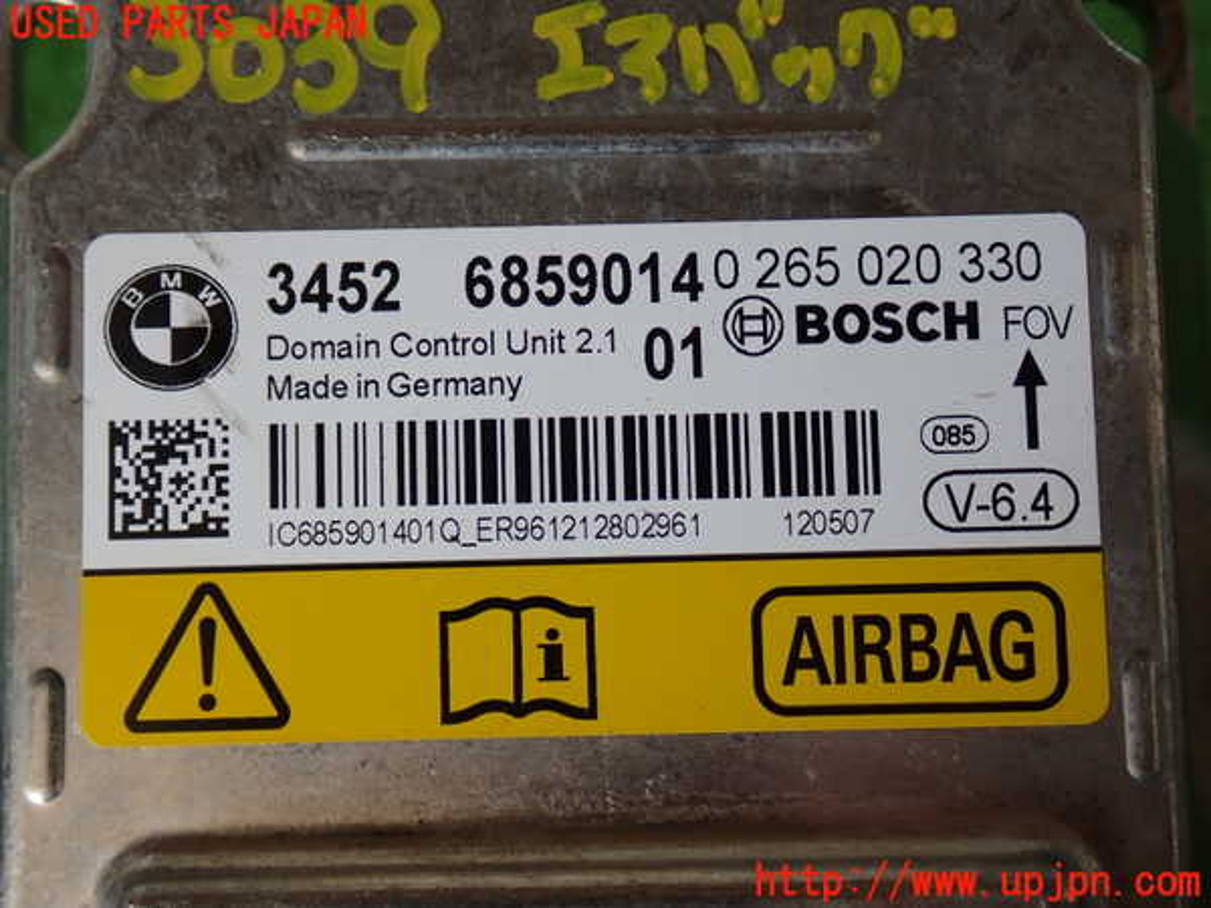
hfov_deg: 45.8
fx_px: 1434
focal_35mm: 41
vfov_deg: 35.1
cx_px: 606
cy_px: 454
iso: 125
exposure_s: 1/80
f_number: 2.8
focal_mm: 7.31
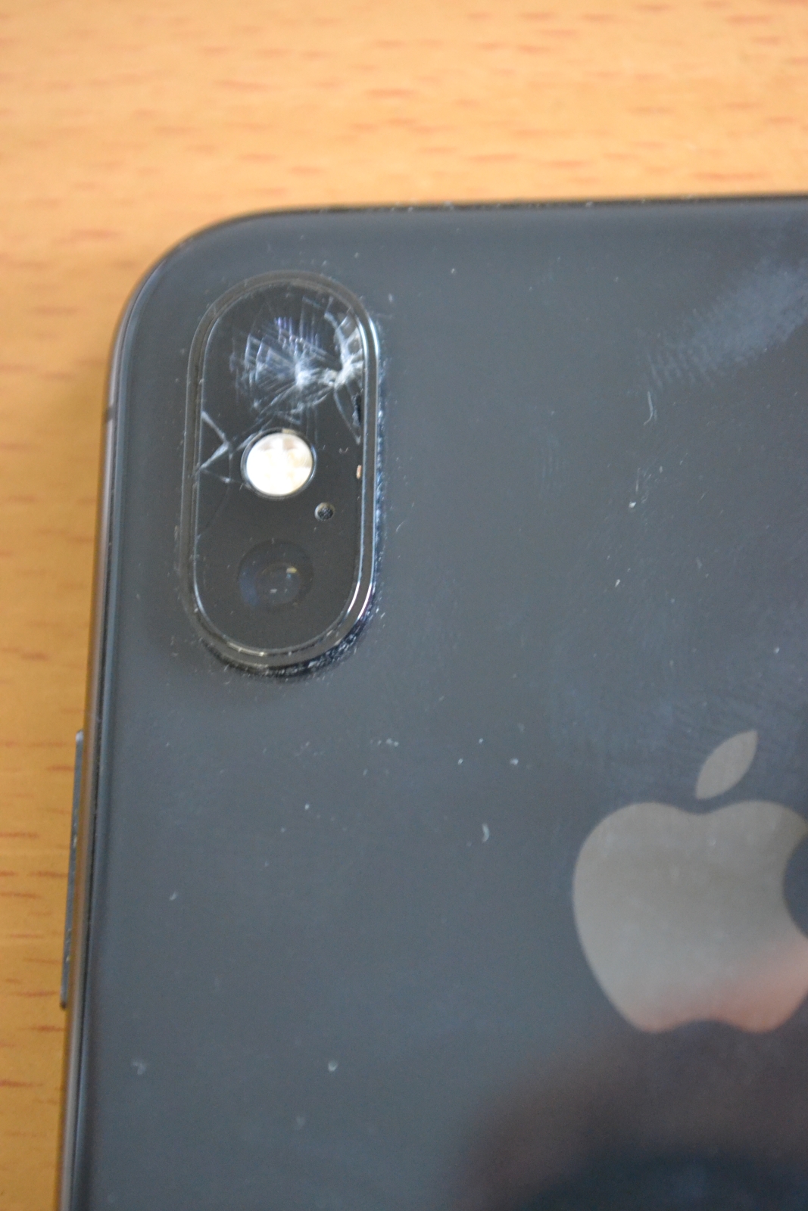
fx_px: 2777
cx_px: 404
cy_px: 606
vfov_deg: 24.6
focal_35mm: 82
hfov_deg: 16.6
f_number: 5.6
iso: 3200
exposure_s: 1/40
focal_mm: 55
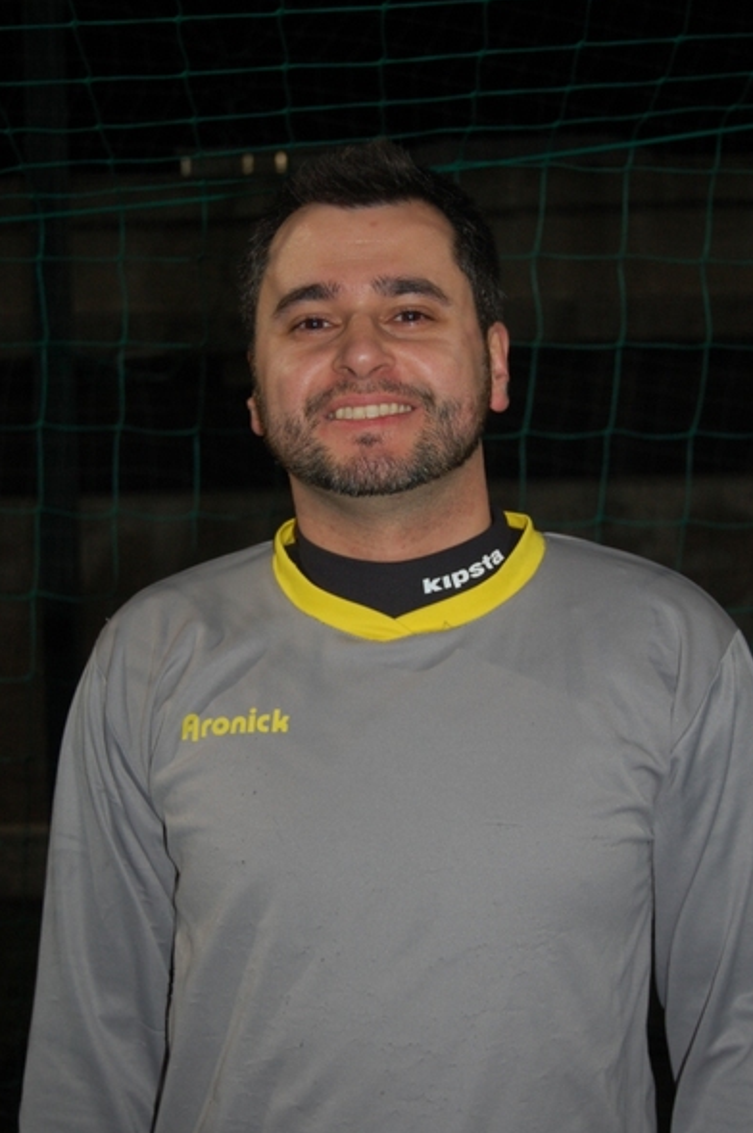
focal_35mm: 61
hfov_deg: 22.2
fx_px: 1918
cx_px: 374
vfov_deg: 32.9
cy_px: 563
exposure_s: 1/60
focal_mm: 40
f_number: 5
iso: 400
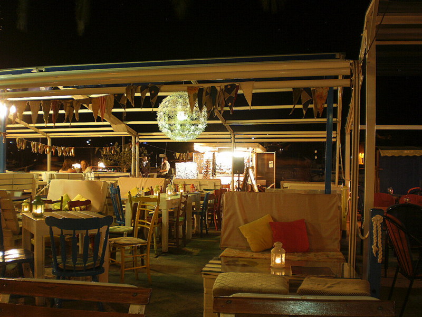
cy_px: 158
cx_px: 211
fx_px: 463
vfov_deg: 37.7
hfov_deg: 49.0
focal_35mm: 38
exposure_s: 1
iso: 100
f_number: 3.1
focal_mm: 6.3
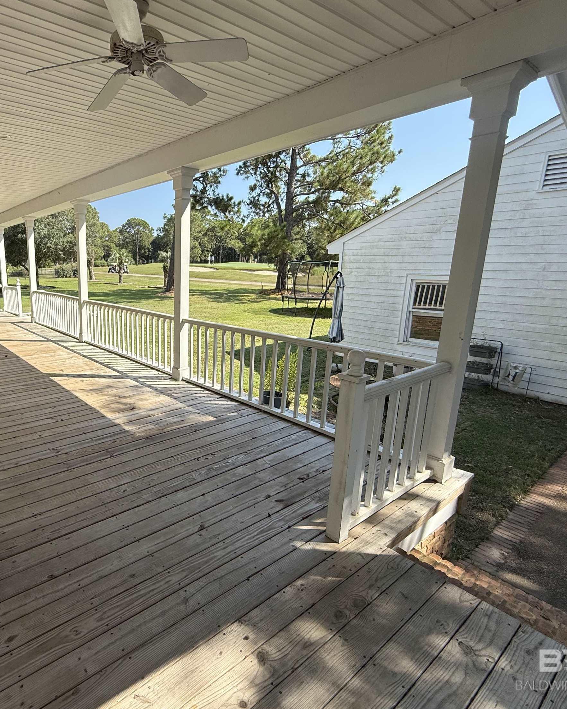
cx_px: 149
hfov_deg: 66.9
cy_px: 347
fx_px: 398
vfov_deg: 83.3
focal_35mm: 19
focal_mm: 2.22
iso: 50
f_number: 2.2
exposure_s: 1/985
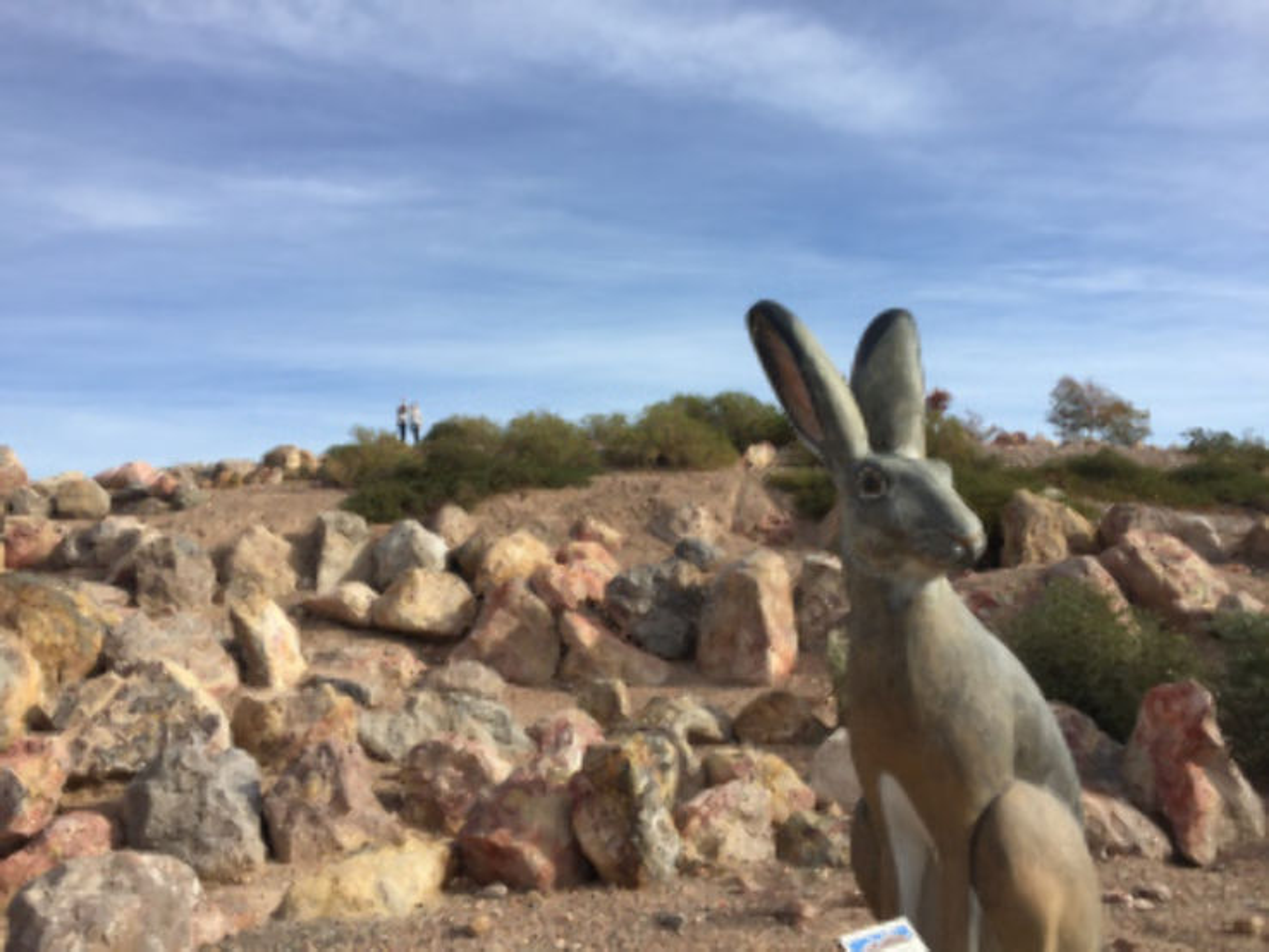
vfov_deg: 48.3
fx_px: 1063
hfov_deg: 61.6
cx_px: 634
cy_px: 476
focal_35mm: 29
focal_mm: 4.15
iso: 32
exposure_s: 1/1980
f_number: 2.2
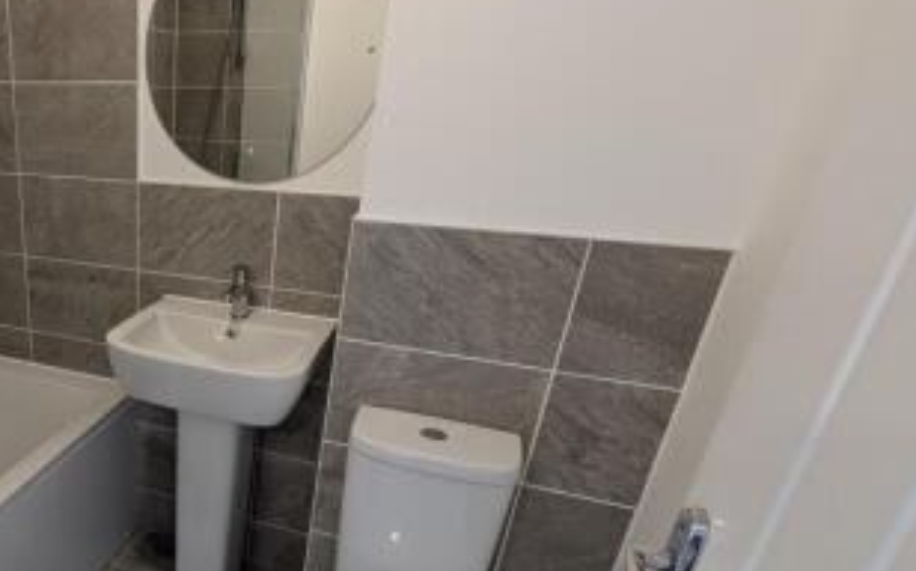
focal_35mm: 24
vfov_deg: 50.2
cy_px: 373
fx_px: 599
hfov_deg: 65.5
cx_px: 140
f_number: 1.7
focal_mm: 2.02
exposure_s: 1/142
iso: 298
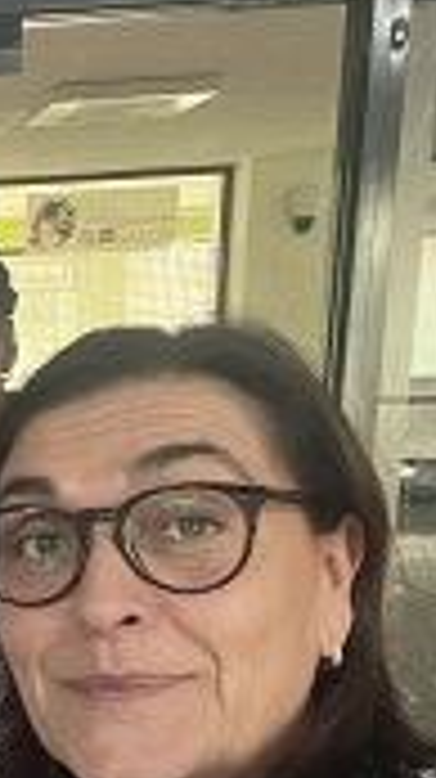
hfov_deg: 18.9
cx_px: -326
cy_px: 513
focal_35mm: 50
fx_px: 1030
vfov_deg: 40.9
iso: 320
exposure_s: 1/25
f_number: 2.2
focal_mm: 2.71
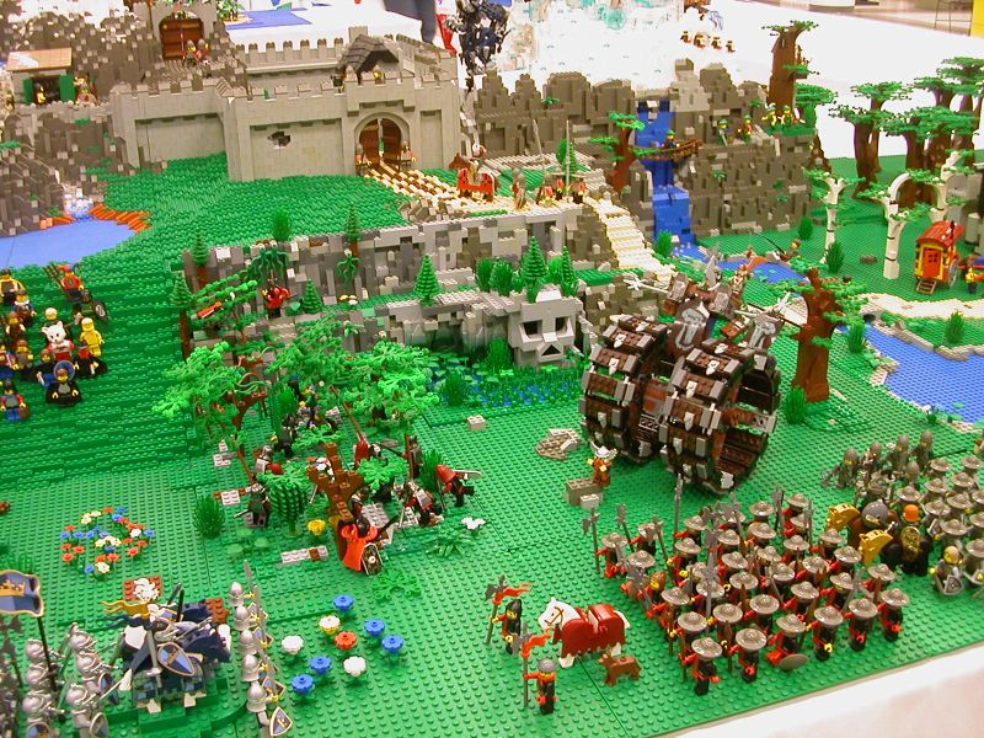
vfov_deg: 38.7
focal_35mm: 37
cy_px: 369
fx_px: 1052
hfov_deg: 50.1
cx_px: 492
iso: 100
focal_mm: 5.6
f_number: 2.7
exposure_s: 1/9.1
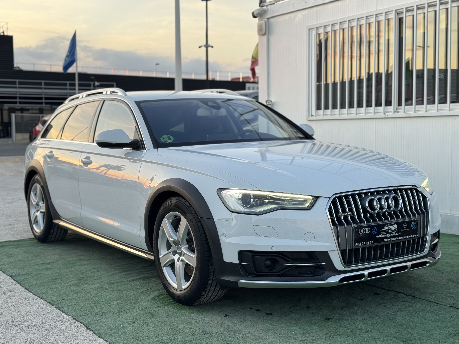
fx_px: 636
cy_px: 172
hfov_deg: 39.7
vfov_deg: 30.3
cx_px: 230
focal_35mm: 48
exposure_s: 1/222
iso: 64
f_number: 1.78
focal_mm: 6.76
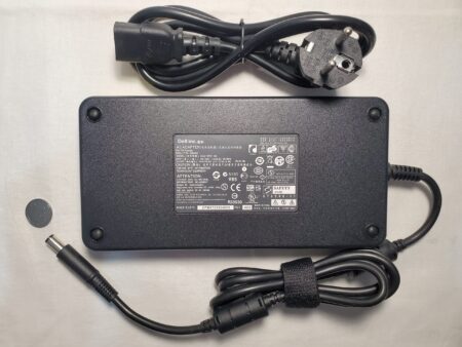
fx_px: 347
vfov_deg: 53.1
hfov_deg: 67.3
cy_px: 174
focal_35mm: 26
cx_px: 231
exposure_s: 1/120
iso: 200
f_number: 2.4
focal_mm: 4.3
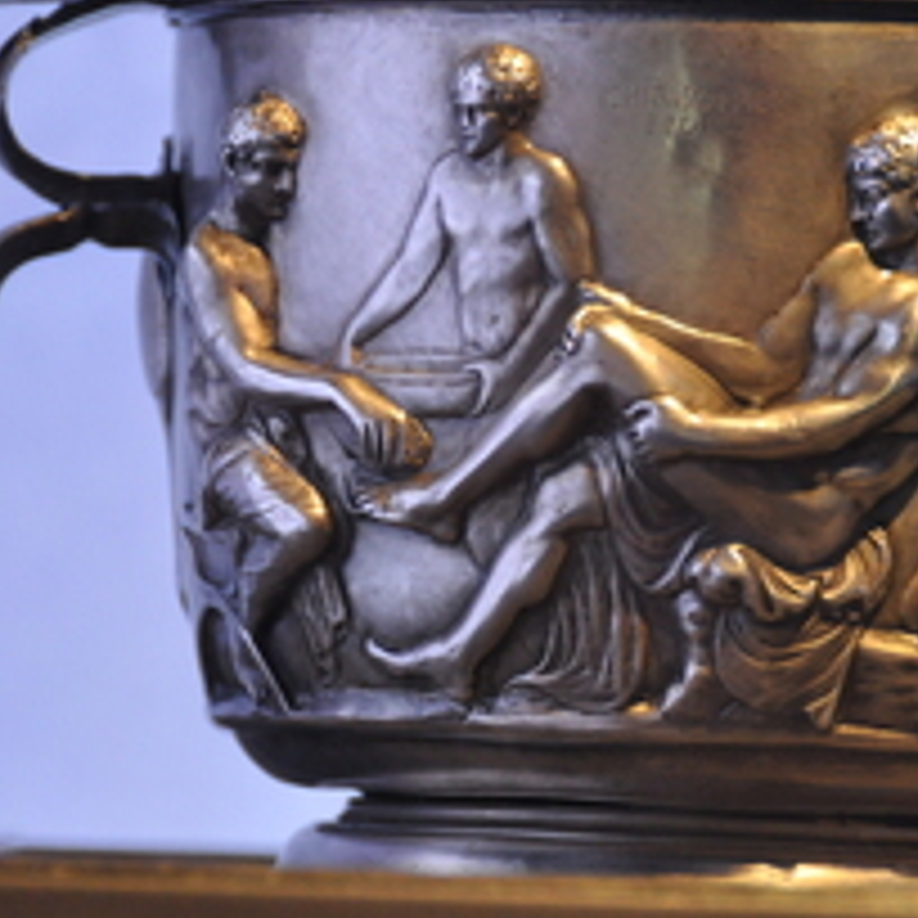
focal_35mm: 370
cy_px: 432
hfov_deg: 4.7
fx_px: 11099
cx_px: 702
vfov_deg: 4.7
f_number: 5.6
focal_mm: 135
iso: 1600
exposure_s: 1/40
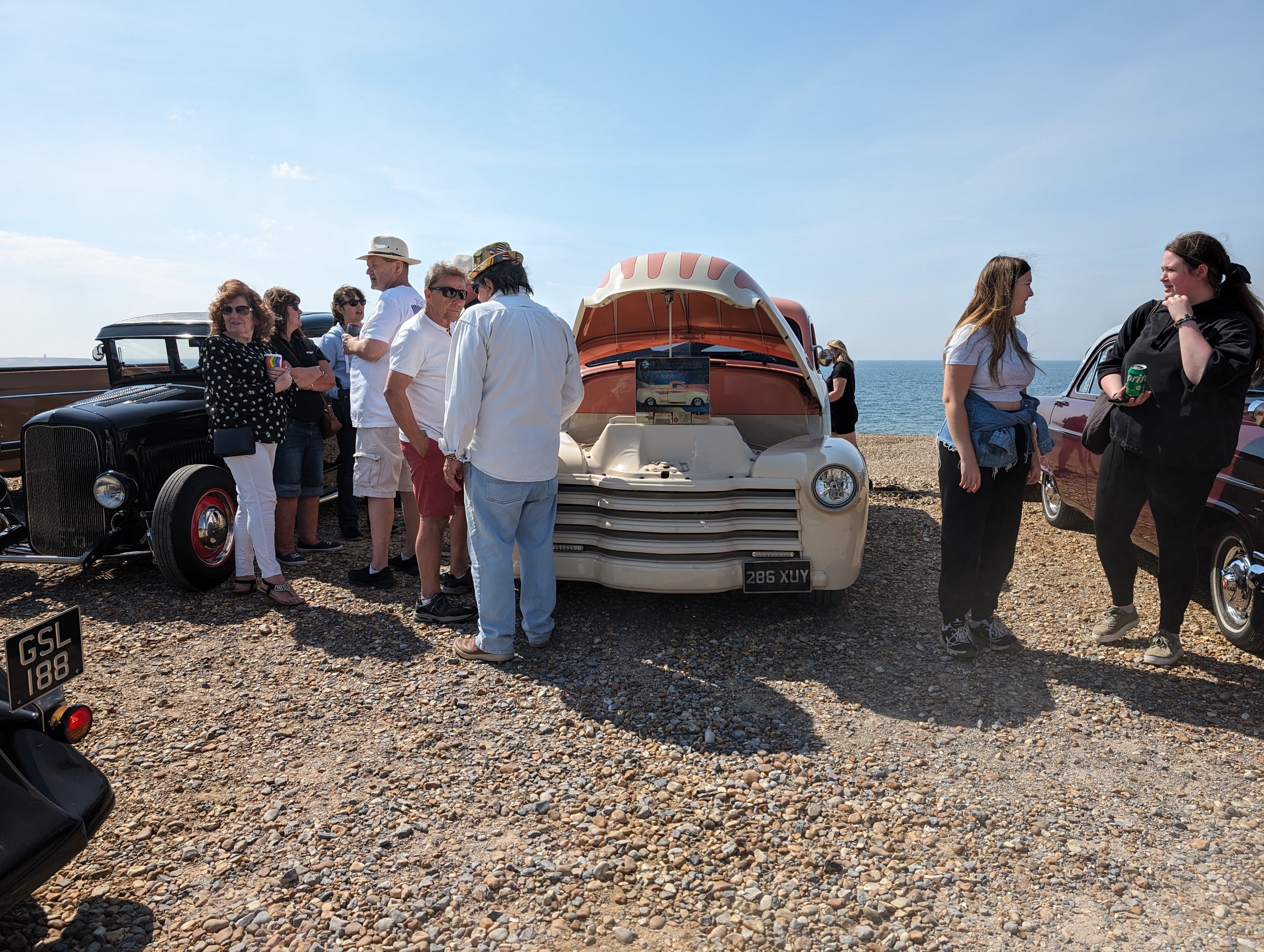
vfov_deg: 56.9
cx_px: 632
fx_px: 878
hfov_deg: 71.5
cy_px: 476
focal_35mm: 24
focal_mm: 6.9
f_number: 1.68
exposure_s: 1/1280
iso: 20
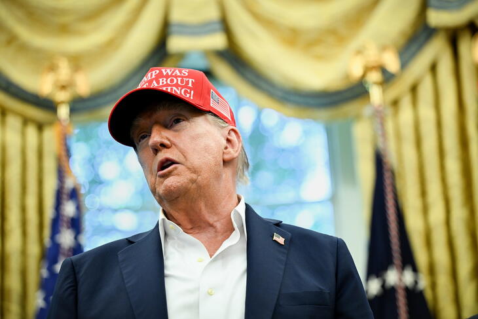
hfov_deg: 19.5
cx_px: 239
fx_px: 1394
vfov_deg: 13.0
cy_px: 160
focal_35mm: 105
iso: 1250
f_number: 2.8
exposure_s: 1/400
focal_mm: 105
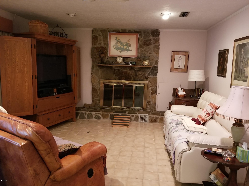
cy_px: 93
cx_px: 124
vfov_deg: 53.1
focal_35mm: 26
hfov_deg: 67.3
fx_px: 187
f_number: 1.7
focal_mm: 4.3
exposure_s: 1/17
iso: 200
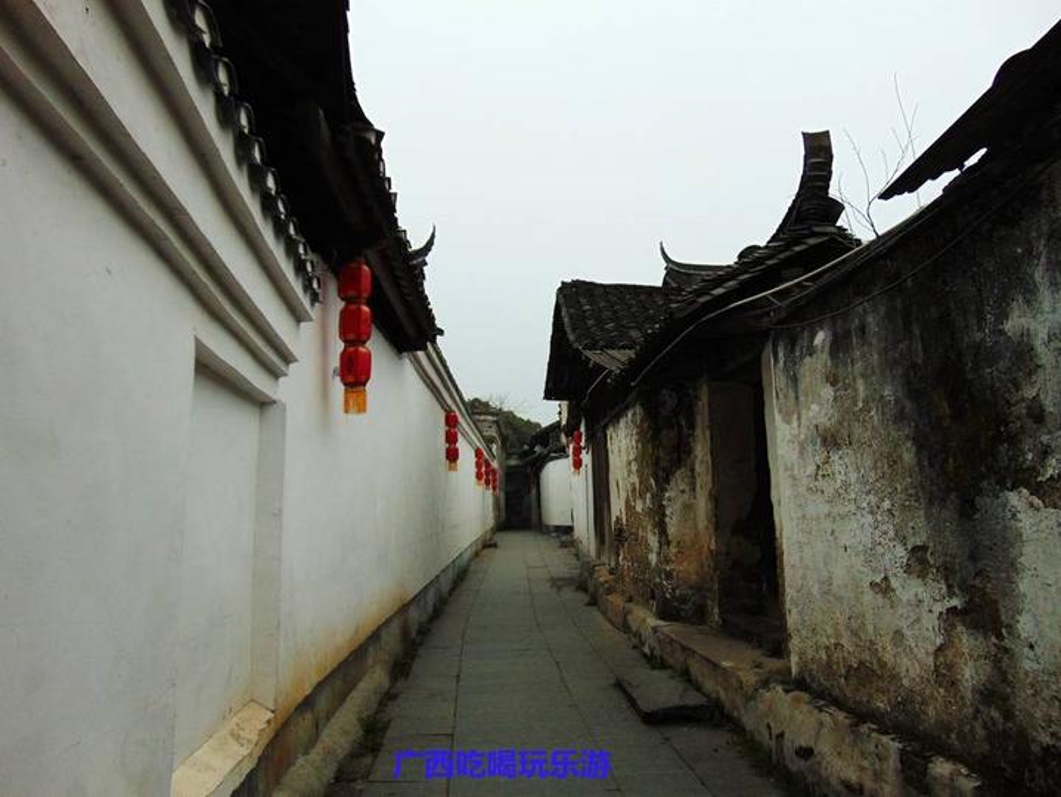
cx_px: 530
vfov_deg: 54.9
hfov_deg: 69.4
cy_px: 398
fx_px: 767
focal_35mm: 25
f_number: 3
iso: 80
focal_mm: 4.5
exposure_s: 1/800
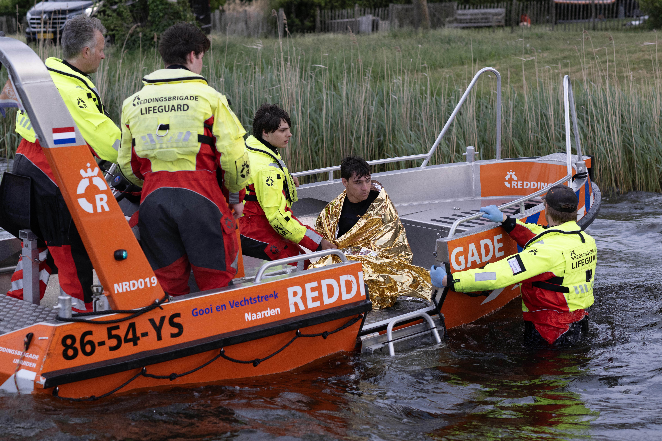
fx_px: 1563
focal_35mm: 85
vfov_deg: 16.1
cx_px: 331
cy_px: 220
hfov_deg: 23.9
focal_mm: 85
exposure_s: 1/1250
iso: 800
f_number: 4.5
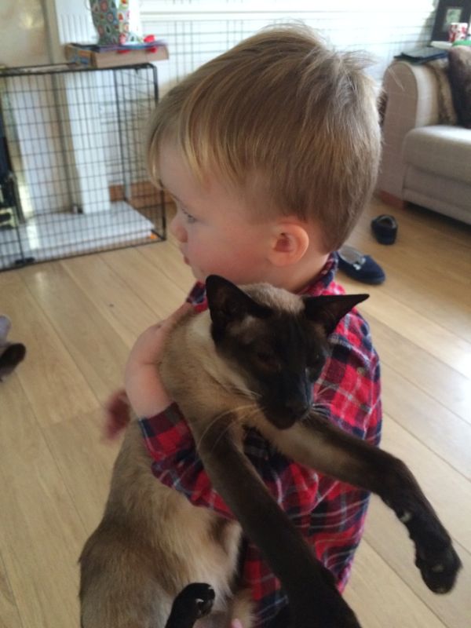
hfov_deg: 48.2
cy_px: 314
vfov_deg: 61.7
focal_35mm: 29
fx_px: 526
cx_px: 236
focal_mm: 4.15
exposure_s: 1/17
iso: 320
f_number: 2.2
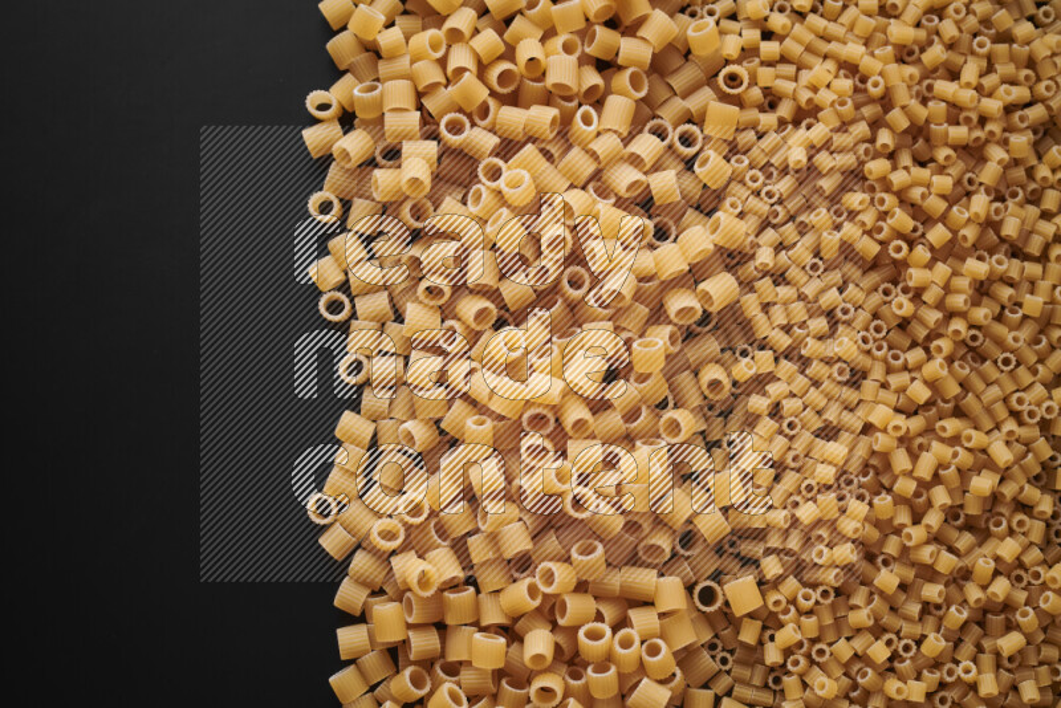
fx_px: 1474
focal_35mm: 50
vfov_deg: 27.0
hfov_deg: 39.6
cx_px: 530
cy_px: 354
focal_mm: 50
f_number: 8
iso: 160
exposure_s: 1/100
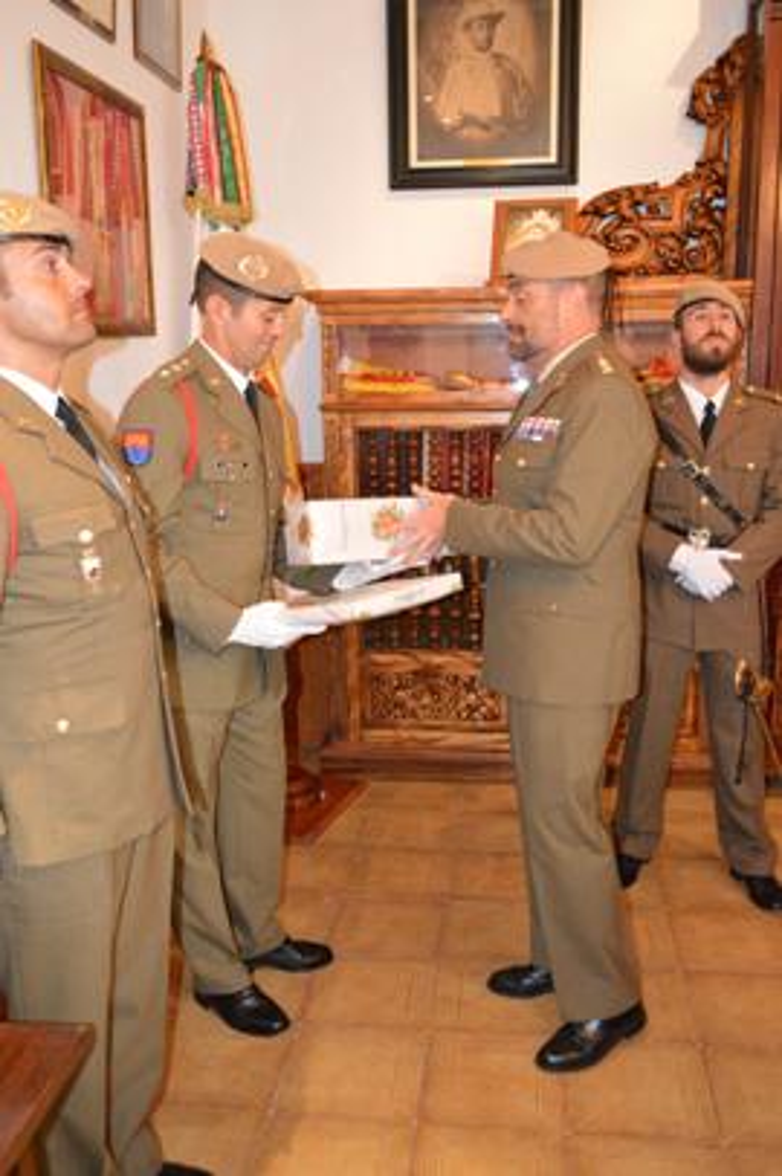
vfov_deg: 57.3
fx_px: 1077
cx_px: 391
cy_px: 588
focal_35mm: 33
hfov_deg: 39.9
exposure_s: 1/60
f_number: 3.8
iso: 3200
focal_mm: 22
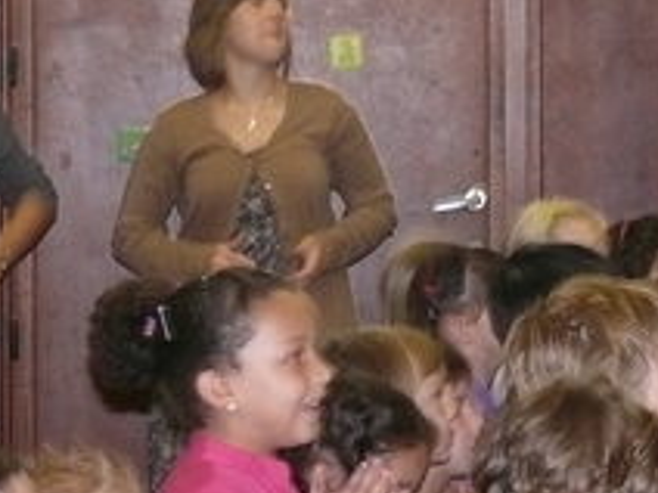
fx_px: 4201
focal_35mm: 221
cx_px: 462
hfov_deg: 8.9
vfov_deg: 6.7
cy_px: 0
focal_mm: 14.8
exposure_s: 1/30
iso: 400
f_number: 3.2
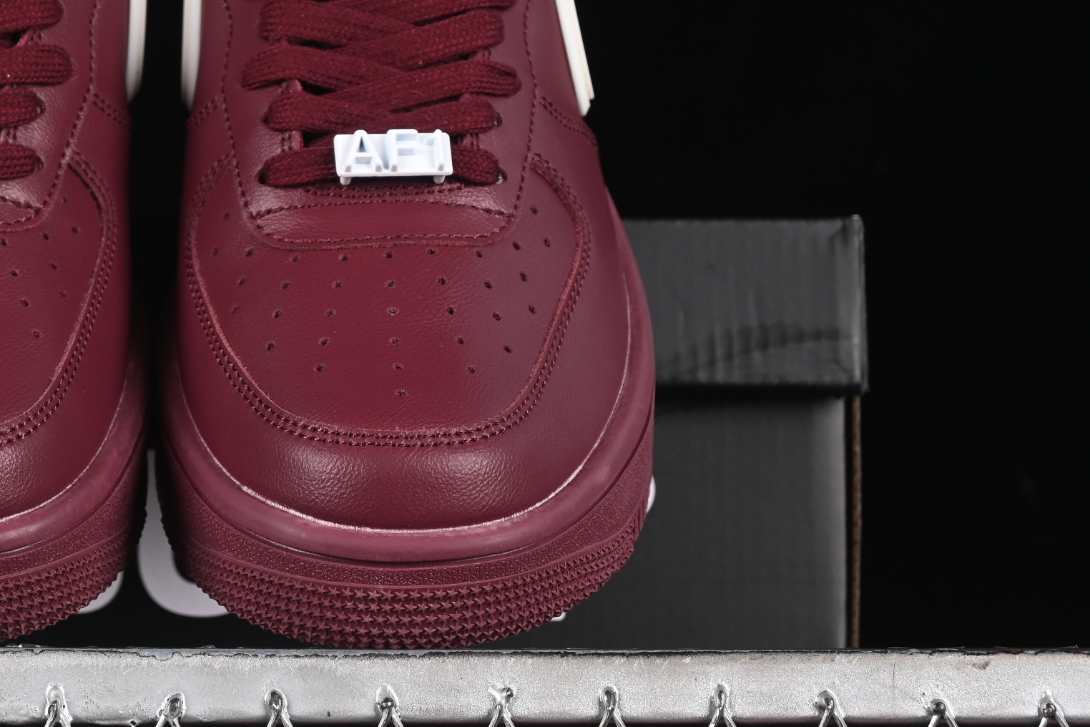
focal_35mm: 137
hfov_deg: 14.8
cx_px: 162
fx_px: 4148
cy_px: 238
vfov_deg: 10.0
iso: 160
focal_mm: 50
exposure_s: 1/60
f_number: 6.3
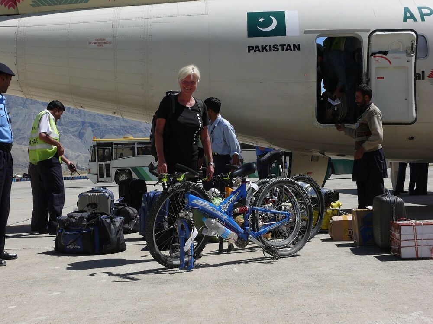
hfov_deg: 35.5
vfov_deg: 27.0
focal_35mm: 54
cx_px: 216
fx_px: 675
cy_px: 162
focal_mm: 11.5
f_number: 5.6
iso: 100
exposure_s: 1/250
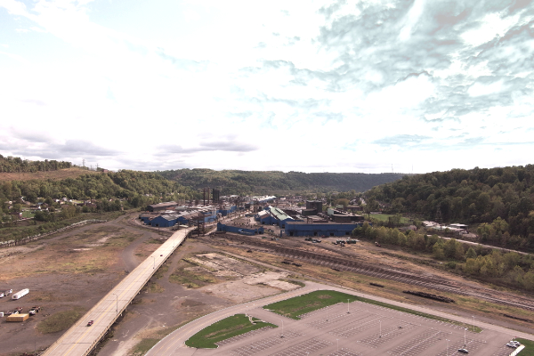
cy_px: 178
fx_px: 430
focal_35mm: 29
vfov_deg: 45.0
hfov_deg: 63.7
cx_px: 267
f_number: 2.8
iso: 101
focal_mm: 10.6
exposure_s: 1/6667
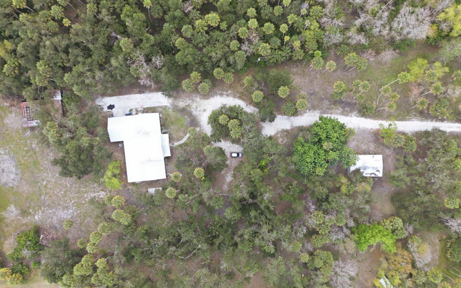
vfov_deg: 47.5
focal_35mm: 26
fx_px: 327
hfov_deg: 70.4
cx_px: 234
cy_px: 153
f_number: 1.7
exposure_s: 1/15
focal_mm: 6.7
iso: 250
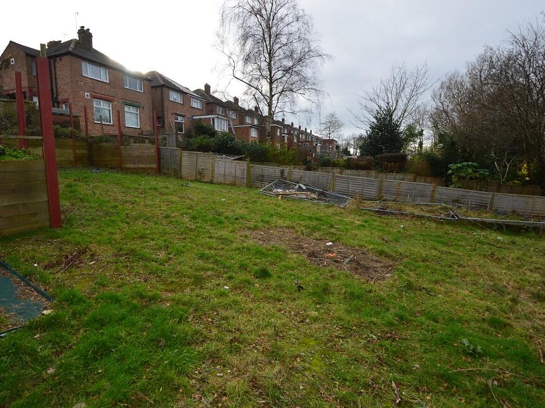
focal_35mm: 19
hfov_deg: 83.5
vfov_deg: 67.9
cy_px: 201
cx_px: 240
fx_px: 303
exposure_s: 1/200
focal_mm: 11.5
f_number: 10
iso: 400
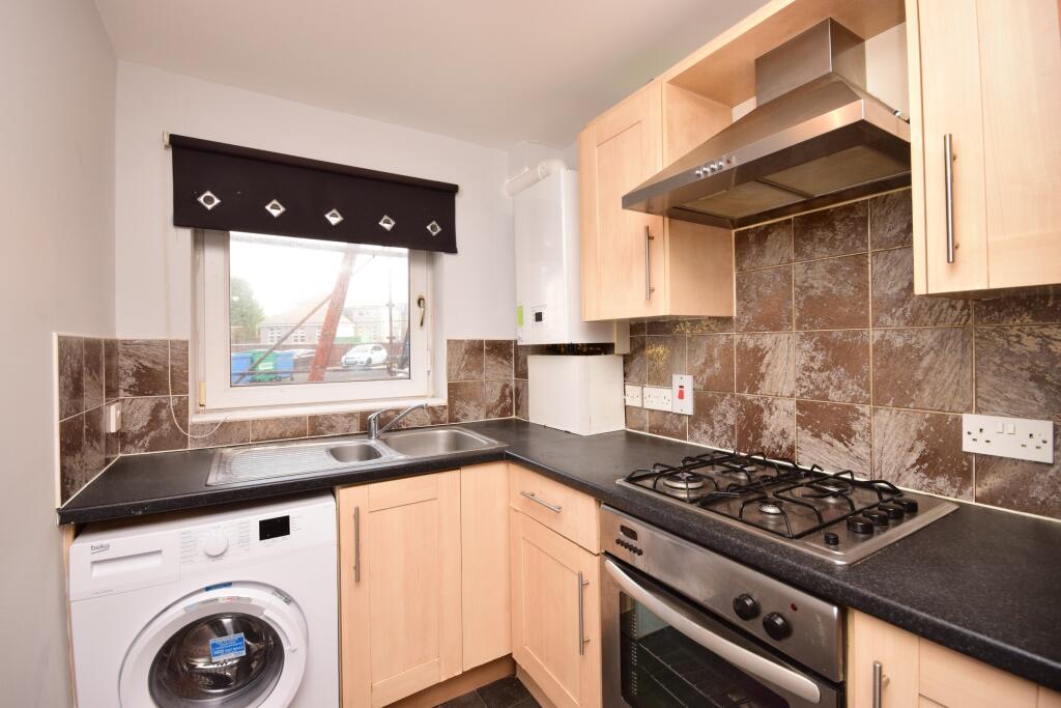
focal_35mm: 15
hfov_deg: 100.4
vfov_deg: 77.3
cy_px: 354
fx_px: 442
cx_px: 530
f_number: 9
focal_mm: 10
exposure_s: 1/100
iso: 800
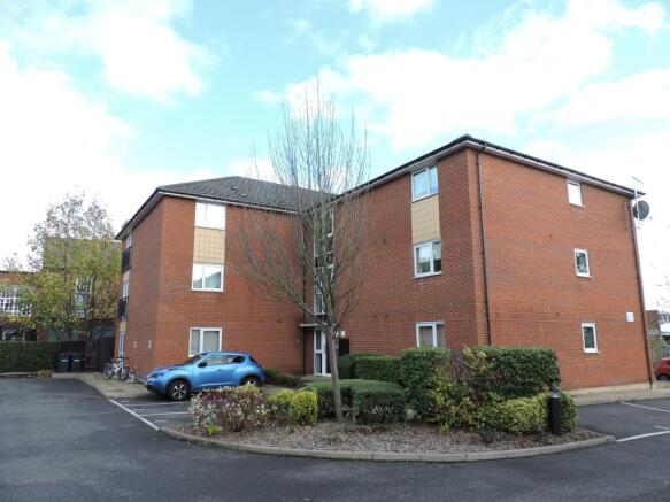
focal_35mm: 24
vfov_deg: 56.8
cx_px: 335
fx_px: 464
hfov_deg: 71.6
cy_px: 251
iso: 100
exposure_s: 1/250
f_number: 3
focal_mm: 4.3
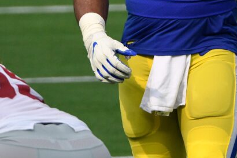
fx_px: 16155
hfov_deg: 0.8
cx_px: 140
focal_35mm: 2455
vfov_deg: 0.6
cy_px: -16
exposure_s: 1/2000
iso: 1400
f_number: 5.6
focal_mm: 550
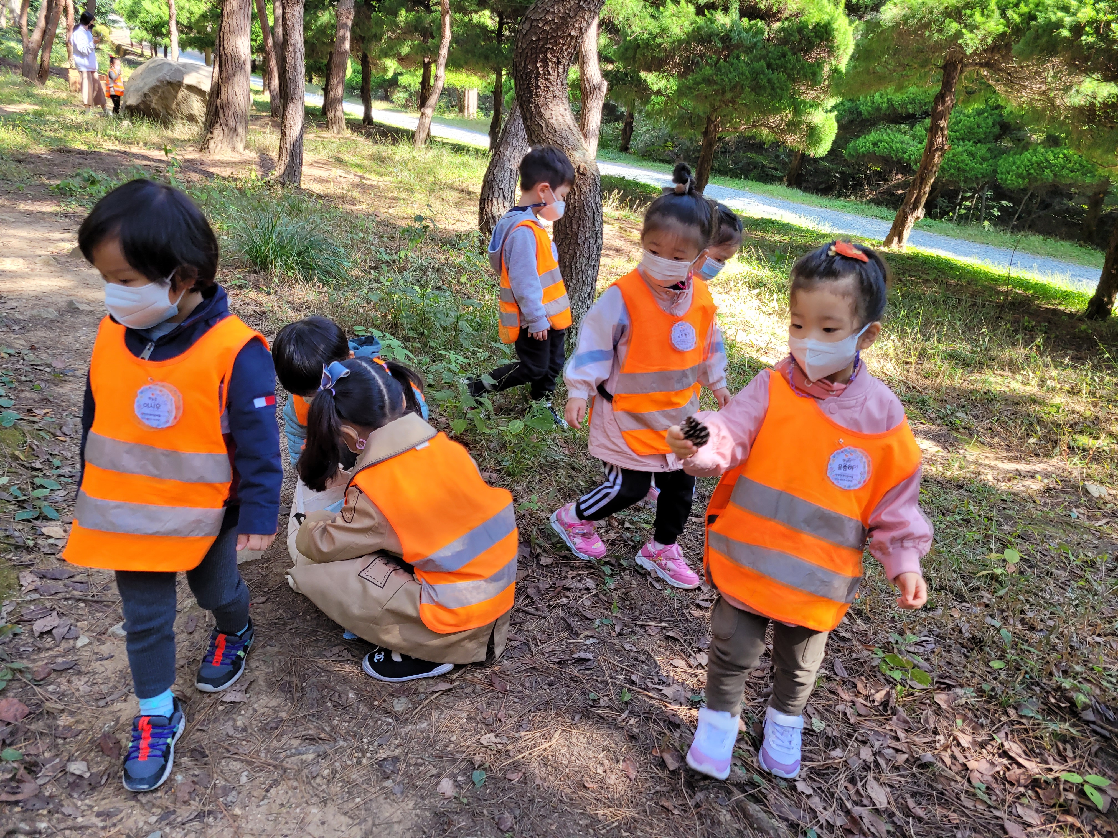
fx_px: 840
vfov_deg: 53.1
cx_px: 559
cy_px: 419
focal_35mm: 26
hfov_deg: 67.3
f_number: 1.8
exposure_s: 1/119
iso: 64
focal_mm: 5.4
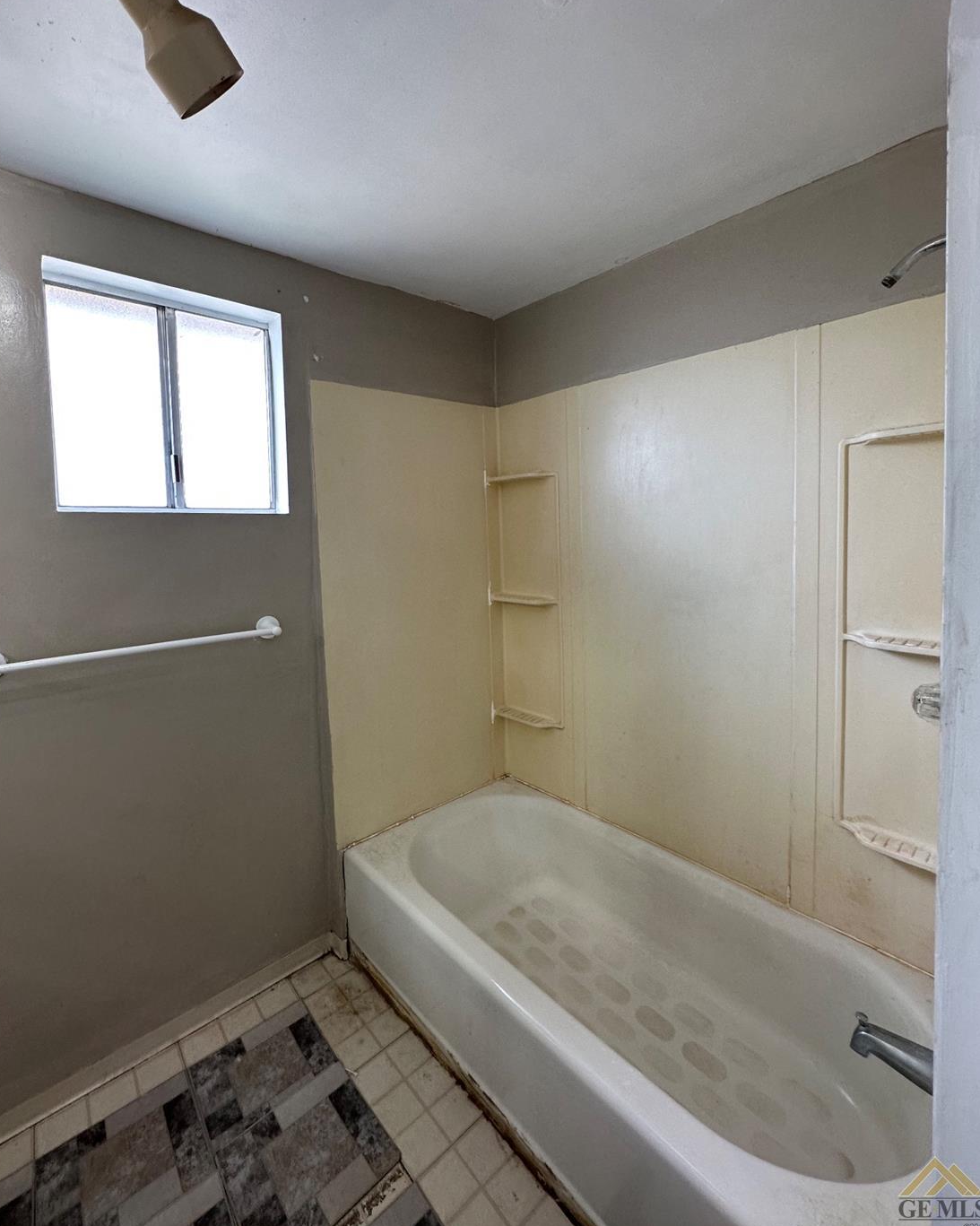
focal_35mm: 15
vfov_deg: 96.6
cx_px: 491
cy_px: 561
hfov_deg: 84.0
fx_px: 544
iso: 125
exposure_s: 1/120
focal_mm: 2.22
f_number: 2.2
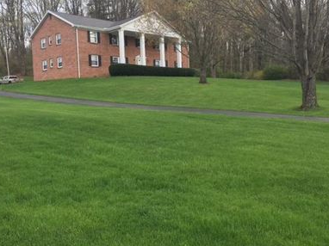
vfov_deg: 37.7
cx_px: 139
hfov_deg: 48.8
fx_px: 361
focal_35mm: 38
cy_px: 119
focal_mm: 4.15
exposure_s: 1/293
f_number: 2.2
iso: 32
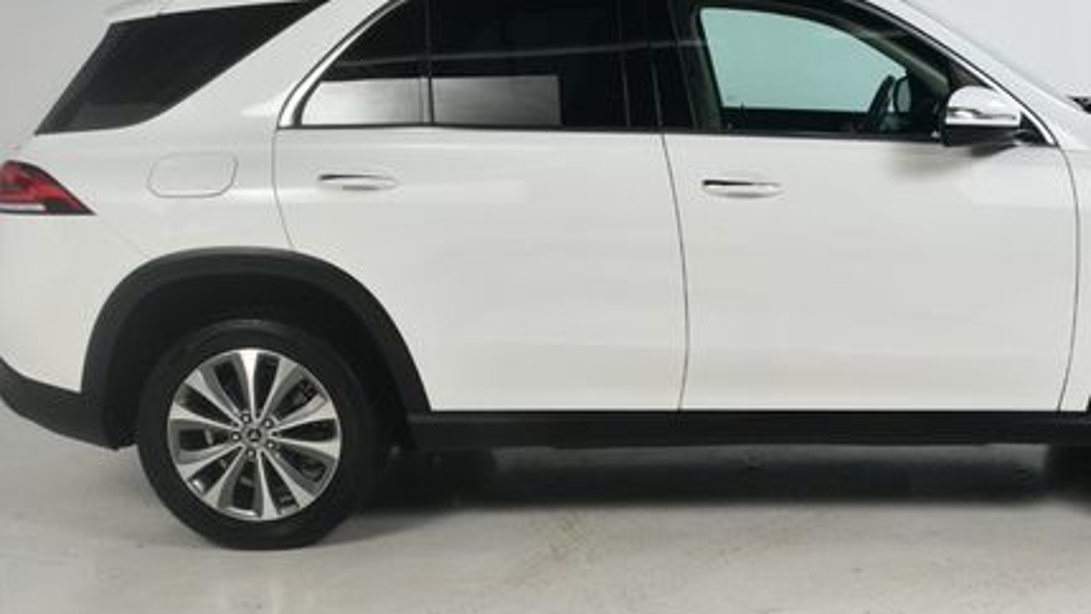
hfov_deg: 38.7
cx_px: 728
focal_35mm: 53
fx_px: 1533
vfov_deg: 22.6
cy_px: 317
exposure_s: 1/160
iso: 100
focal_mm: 23
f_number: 13
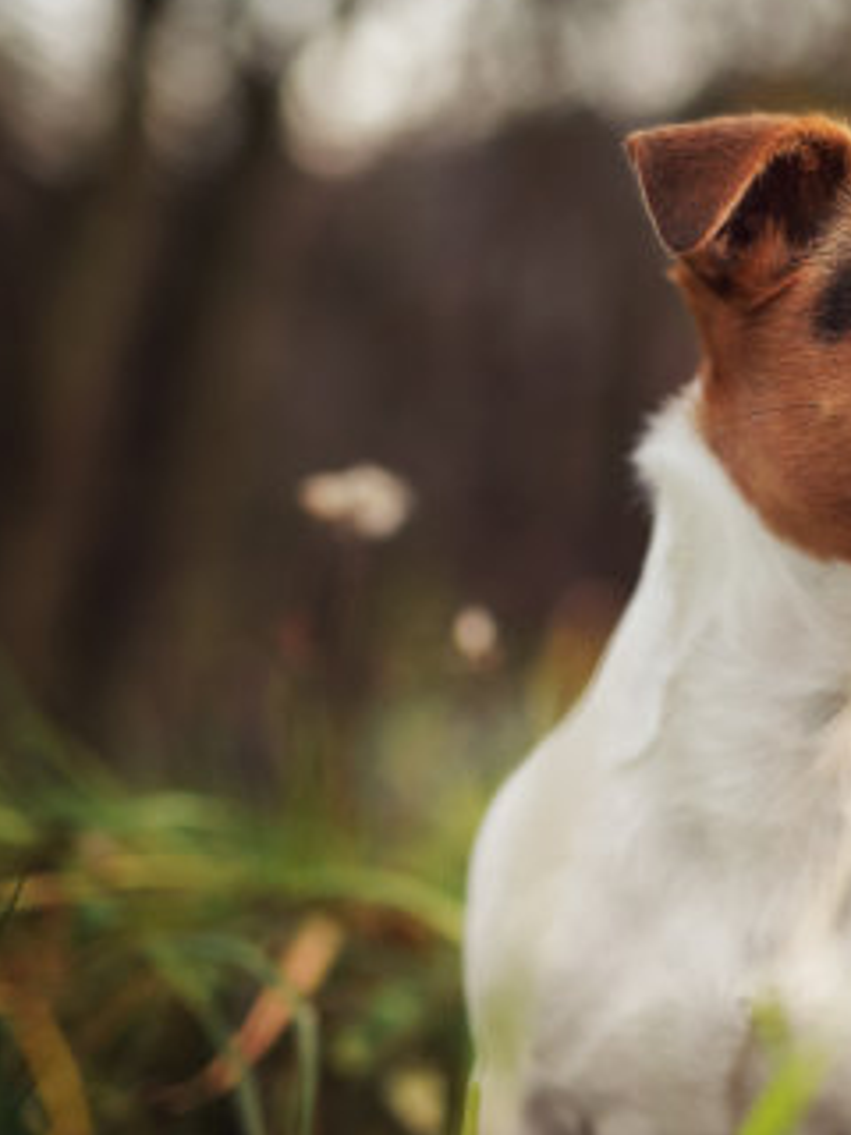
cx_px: 986
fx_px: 3016
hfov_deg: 15.5
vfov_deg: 21.3
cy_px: 699
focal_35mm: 92
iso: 125
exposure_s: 1/320
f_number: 1.8
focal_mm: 50
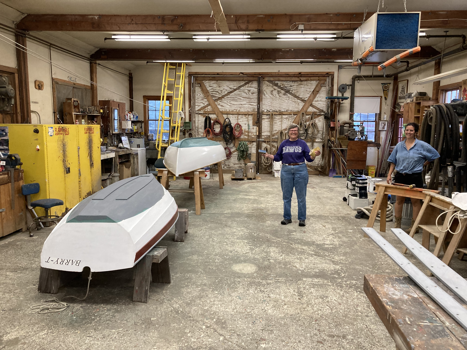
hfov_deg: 63.4
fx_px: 378
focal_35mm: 28
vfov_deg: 49.7
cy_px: 175
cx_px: 234
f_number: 1.8
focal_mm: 3.99
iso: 200
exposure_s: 1/60
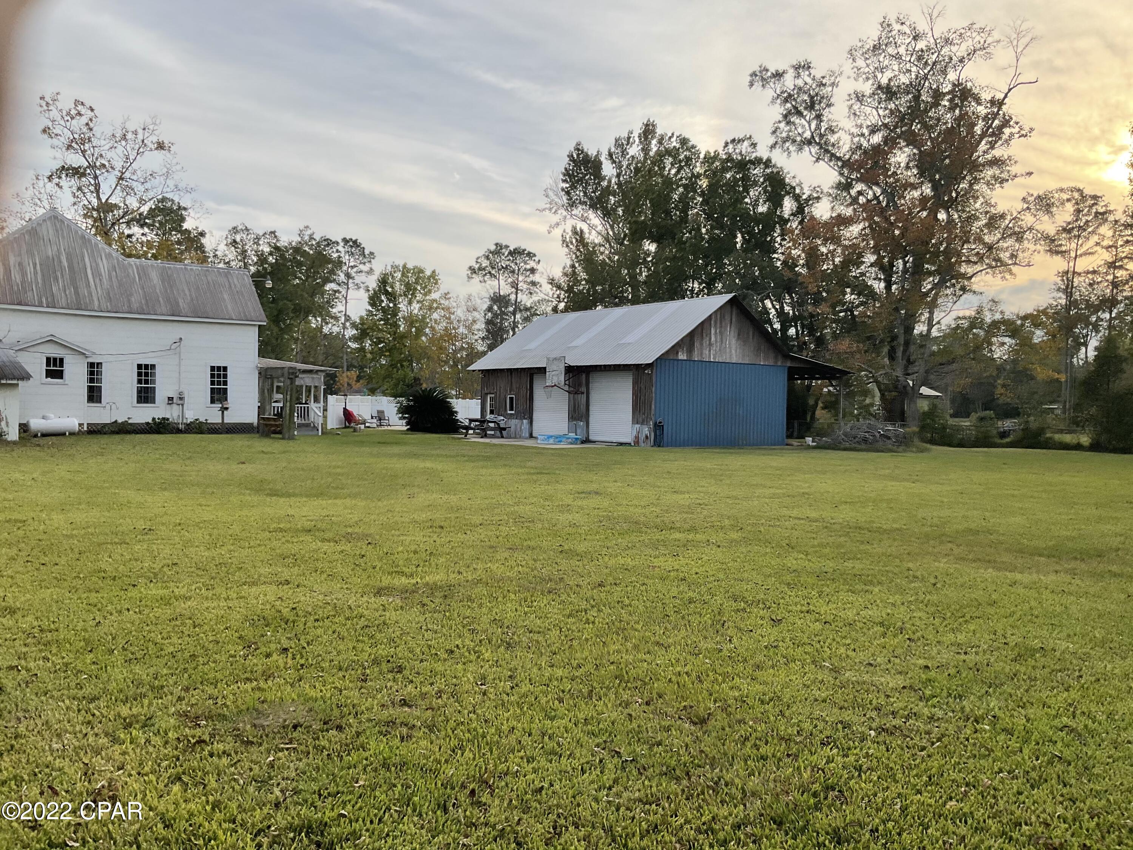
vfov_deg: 48.2
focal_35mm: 29
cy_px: 425
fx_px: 949
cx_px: 566
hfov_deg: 61.7
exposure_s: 1/1015
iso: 16
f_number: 1.8
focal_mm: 3
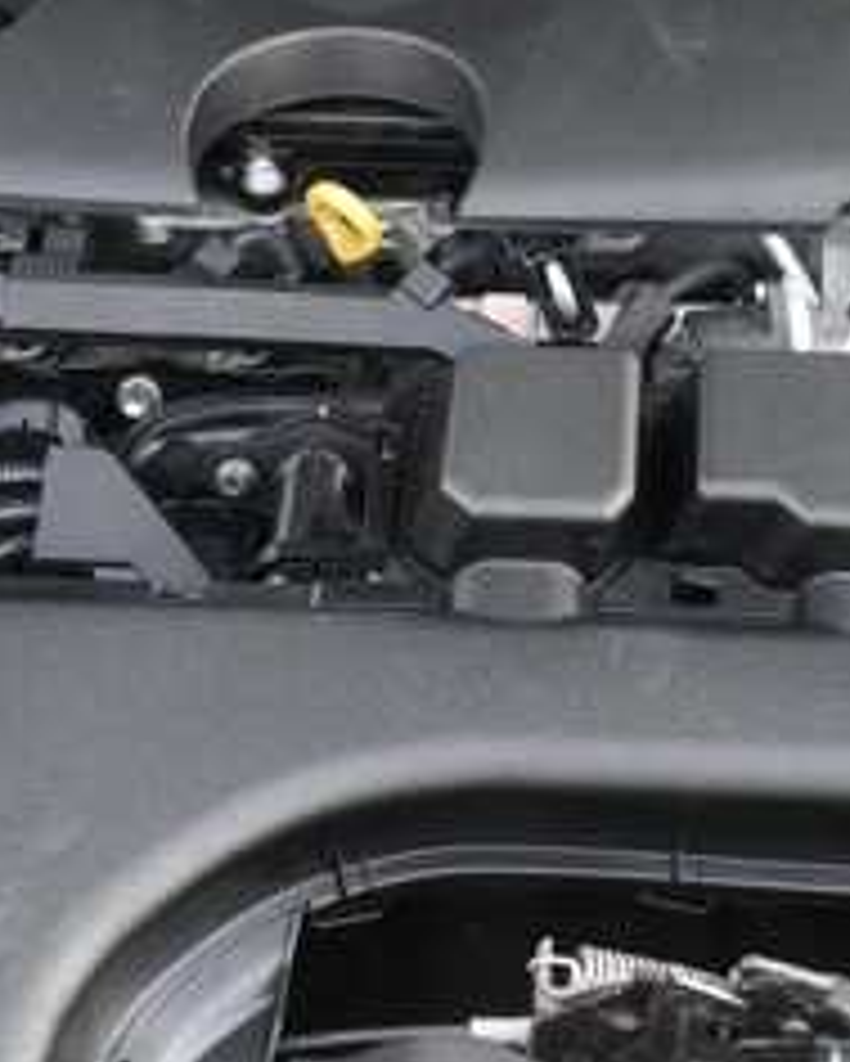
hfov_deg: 20.5
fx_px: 2325
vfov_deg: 25.3
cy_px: 238
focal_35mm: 74
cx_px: 670
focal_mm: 3.99
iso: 40
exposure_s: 1/120
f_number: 1.8
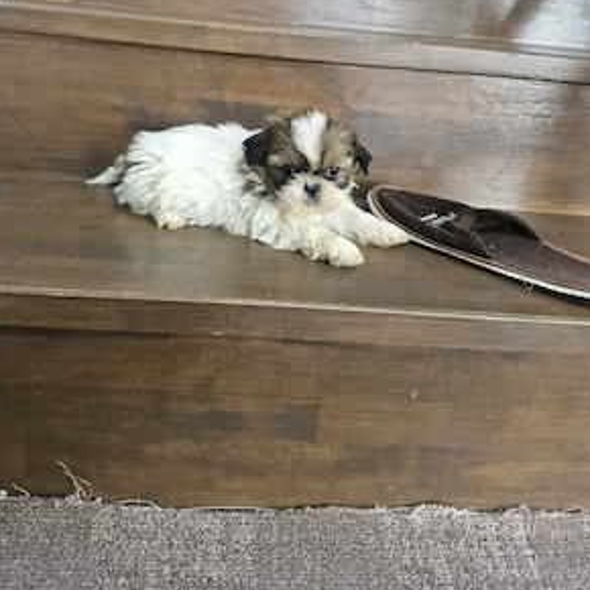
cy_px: 199
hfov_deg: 57.3
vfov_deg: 56.2
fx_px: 540
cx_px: 287
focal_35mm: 28
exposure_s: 1/100
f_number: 1.8
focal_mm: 5.54
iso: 1000
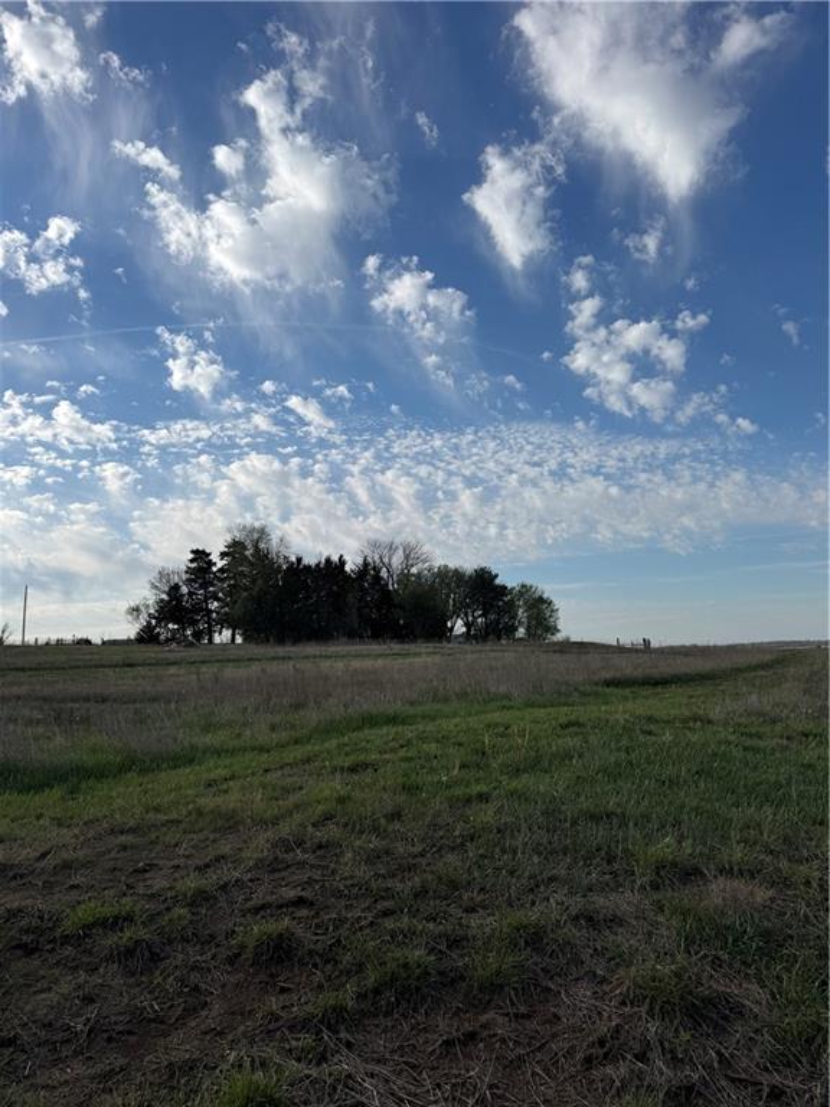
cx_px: 415
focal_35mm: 24
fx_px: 767
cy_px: 554
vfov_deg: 71.6
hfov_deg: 56.8
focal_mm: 6.76
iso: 80
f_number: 1.78
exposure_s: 1/6173
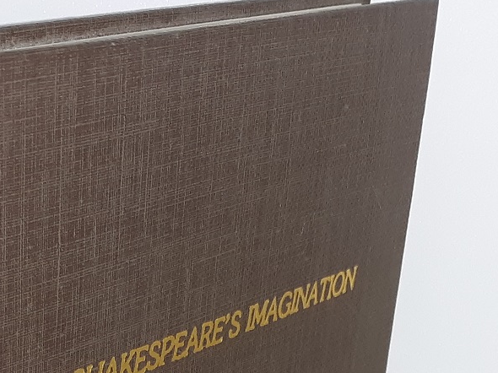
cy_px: 567
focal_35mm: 98
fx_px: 1409
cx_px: 127
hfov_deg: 19.9
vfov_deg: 14.1
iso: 50
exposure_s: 1/120
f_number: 1.7
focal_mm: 3.7
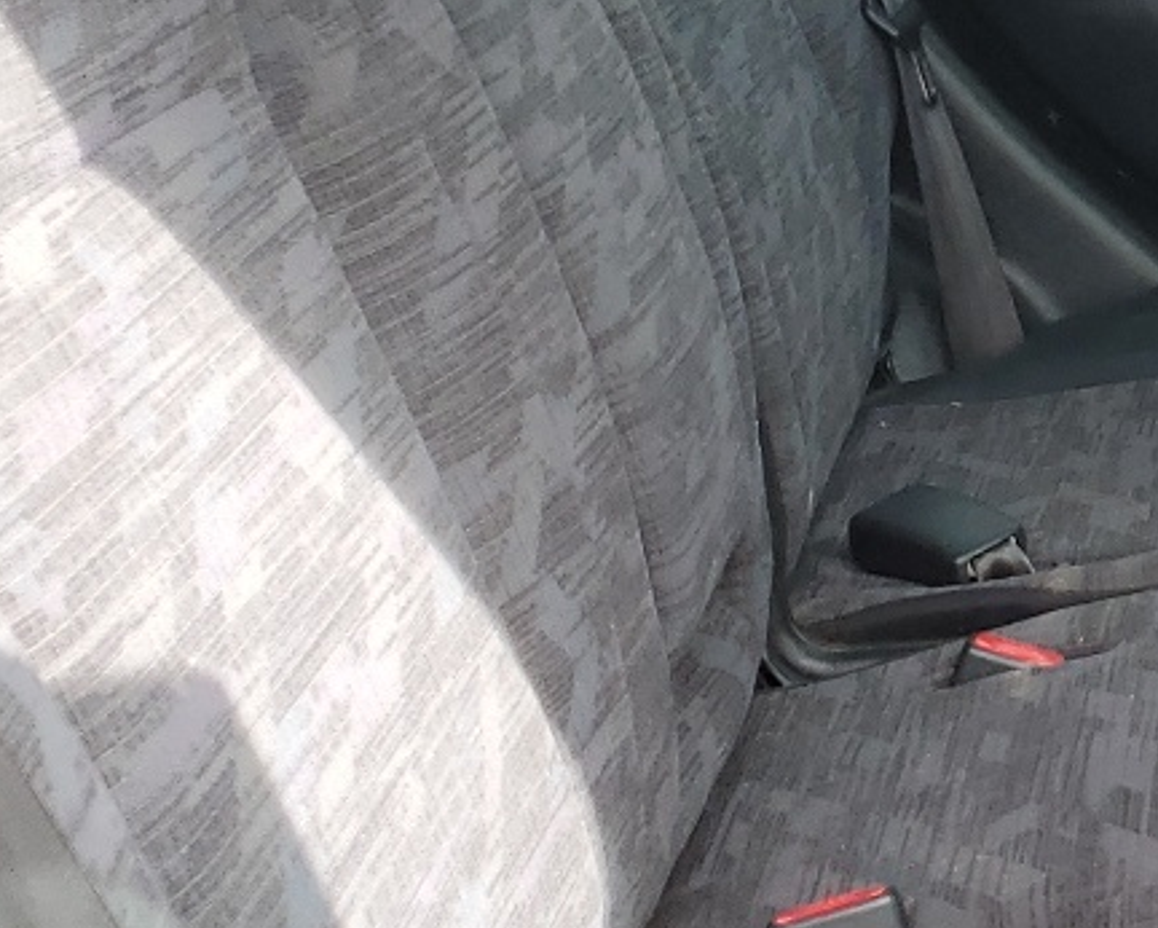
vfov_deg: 16.3
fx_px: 3223
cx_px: 1649
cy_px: 188
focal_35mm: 94
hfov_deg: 18.4
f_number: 1.5
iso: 50
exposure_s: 1/238
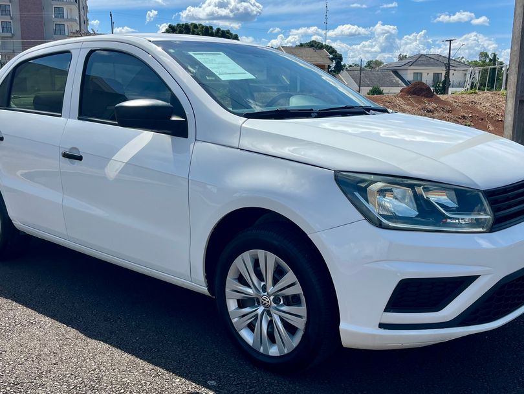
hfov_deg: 67.3
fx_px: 394
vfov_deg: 53.1
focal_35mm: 26
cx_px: 262
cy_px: 197
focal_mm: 5.1
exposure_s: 1/5076
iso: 50
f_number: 1.6
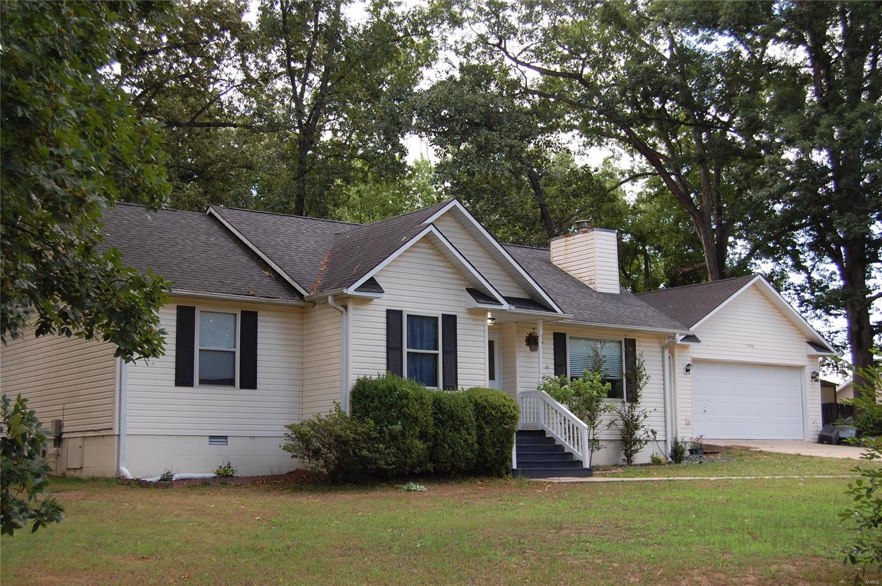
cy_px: 293
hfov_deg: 38.9
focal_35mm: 51
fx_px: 1248
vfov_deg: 26.4
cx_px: 441
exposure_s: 1/125
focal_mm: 34
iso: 200
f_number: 5.6
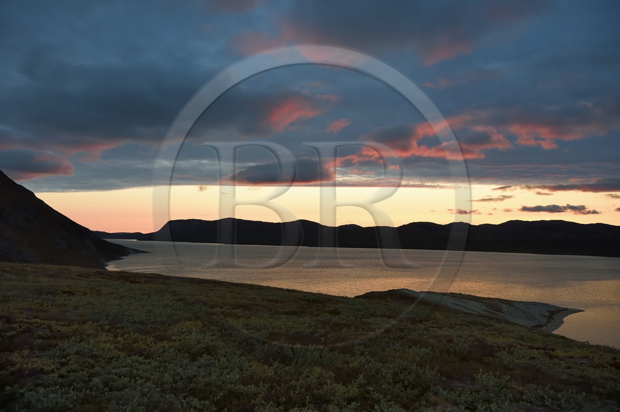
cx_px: 310
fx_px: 551
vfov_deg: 41.0
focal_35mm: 32
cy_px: 206
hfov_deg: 58.8
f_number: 5.6
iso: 400
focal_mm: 32
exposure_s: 1/200
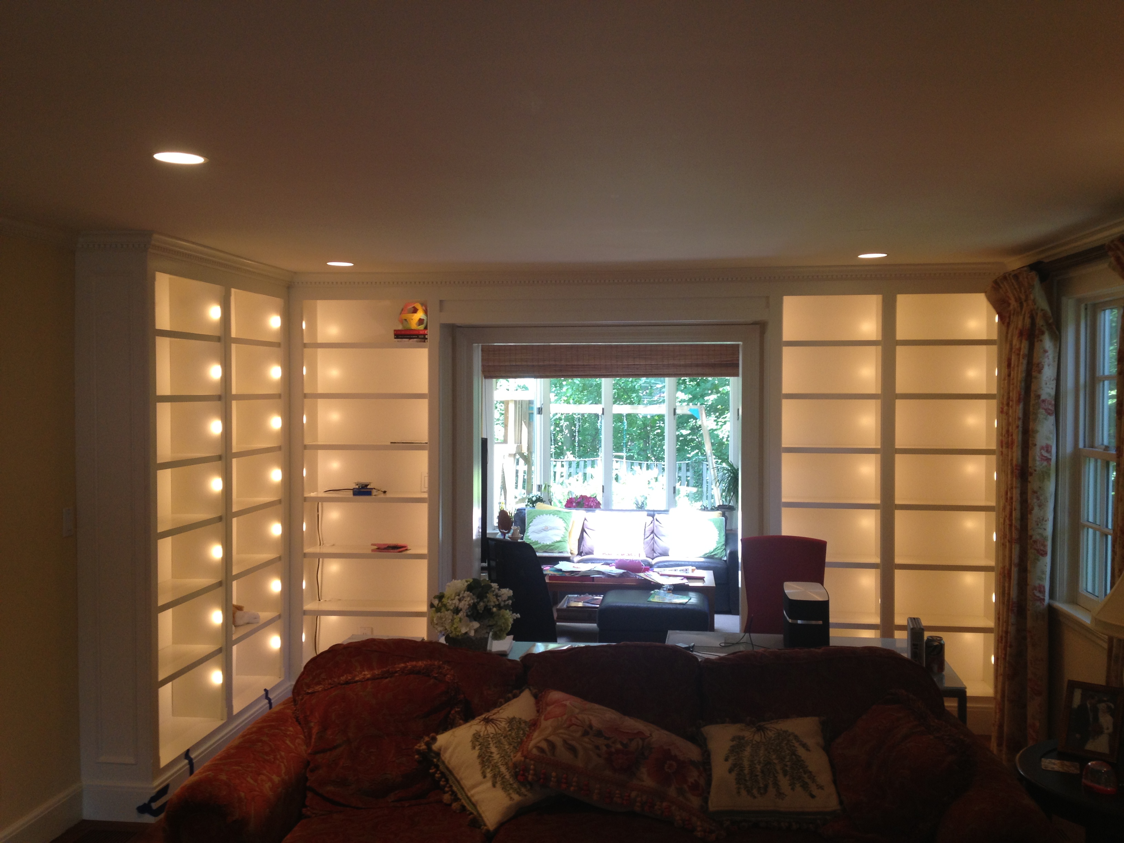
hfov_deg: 52.6
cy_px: 422
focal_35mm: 35
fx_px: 1136
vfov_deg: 40.7
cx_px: 562
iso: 64
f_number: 2.4
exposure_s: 1/30
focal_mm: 4.28
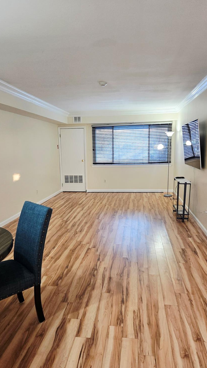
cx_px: 105
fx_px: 254
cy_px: 186
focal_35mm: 26
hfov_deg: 44.4
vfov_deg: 71.9
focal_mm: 5.4
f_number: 1.8
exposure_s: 1/120
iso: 160
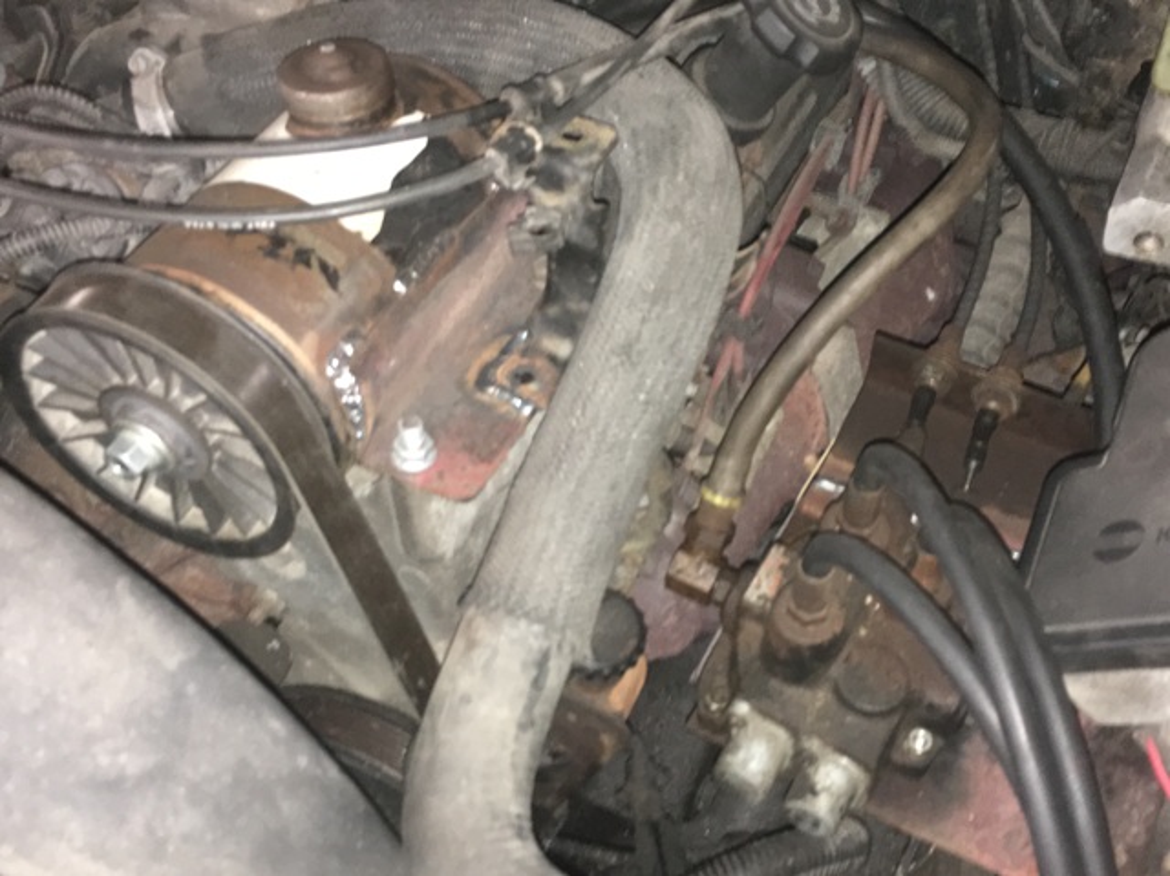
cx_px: 585
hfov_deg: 61.7
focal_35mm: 29
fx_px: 979
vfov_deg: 48.2
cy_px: 438
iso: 125
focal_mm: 4.15
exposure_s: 1/16
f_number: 2.2
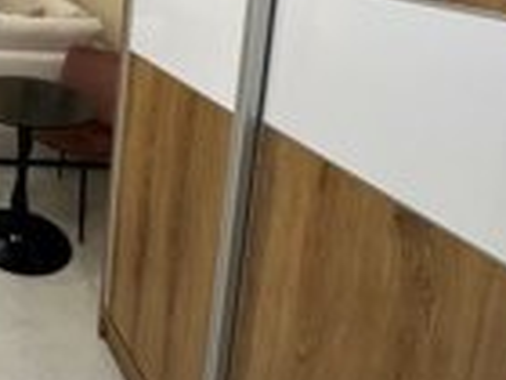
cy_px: -36
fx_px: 526
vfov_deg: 34.4
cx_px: -119
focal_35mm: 36
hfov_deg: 37.1
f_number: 2.2
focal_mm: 2.22
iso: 160
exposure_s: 1/100
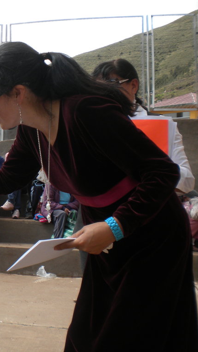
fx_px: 476
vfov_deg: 40.6
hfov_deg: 21.9
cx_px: -36
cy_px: 176
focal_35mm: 51
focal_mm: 6.3
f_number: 4.6
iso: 80
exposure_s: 1/365
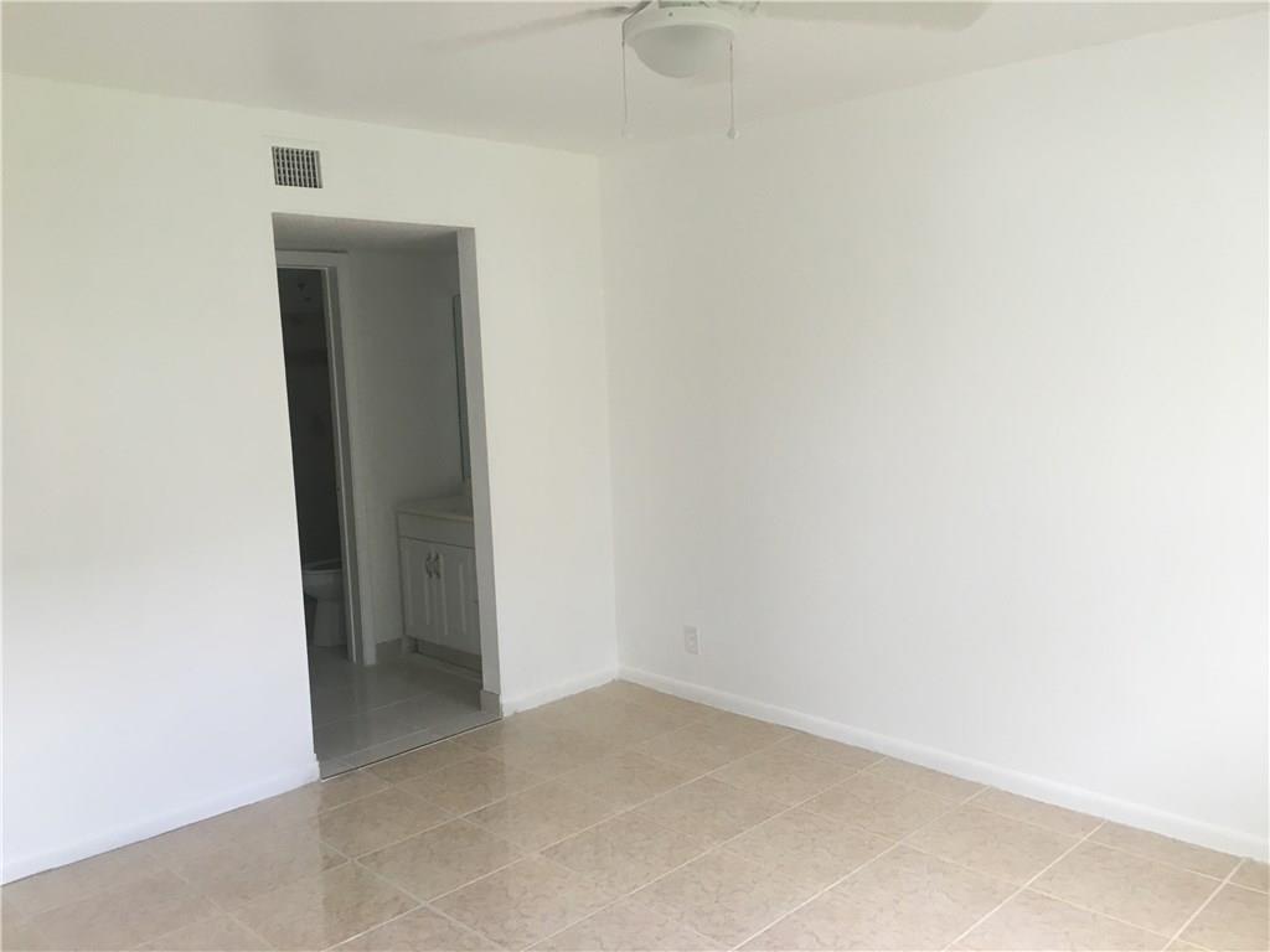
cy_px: 476
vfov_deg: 48.2
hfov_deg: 61.7
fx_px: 1064
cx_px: 635
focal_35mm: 29
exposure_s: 1/30
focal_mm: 4.15
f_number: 2.2
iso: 32
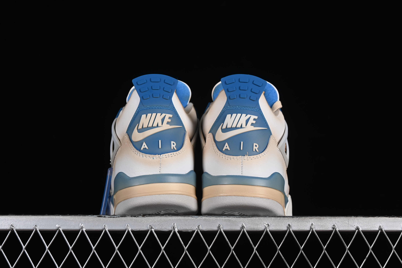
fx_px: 837
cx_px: 201
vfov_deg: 18.2
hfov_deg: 27.0
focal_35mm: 75
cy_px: 134
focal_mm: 50
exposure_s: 1/80
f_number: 8
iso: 160
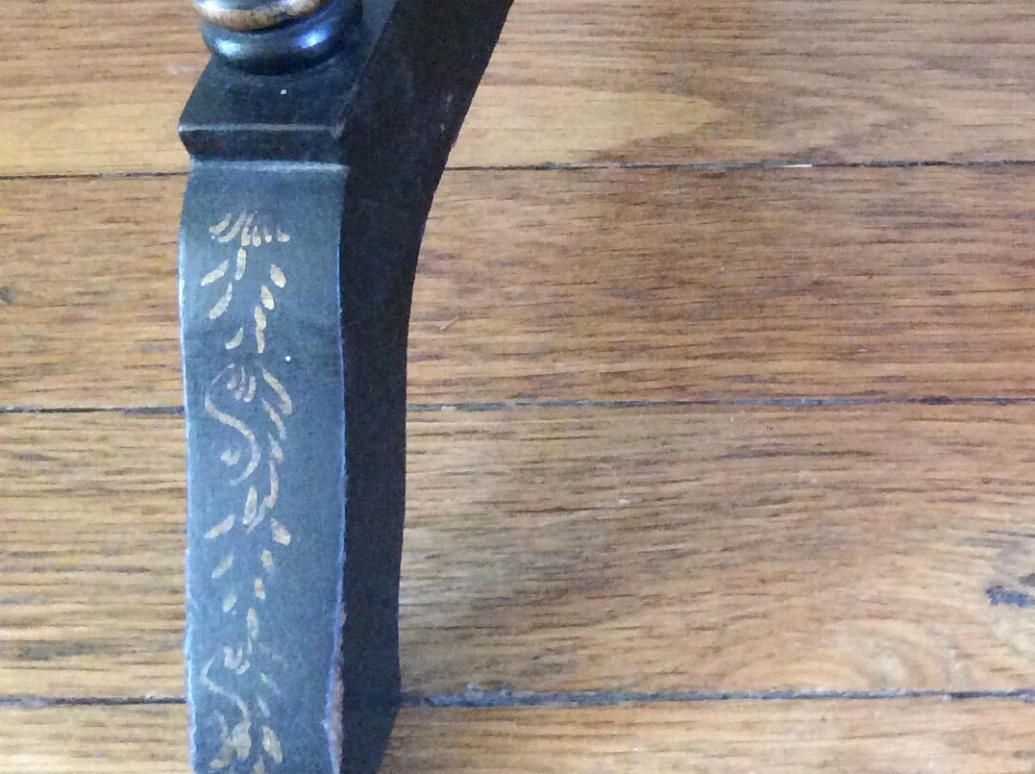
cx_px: 1241
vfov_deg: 19.1
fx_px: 2299
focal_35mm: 77
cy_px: 432
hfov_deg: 23.2
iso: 250
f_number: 2.4
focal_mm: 3.3
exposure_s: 1/20
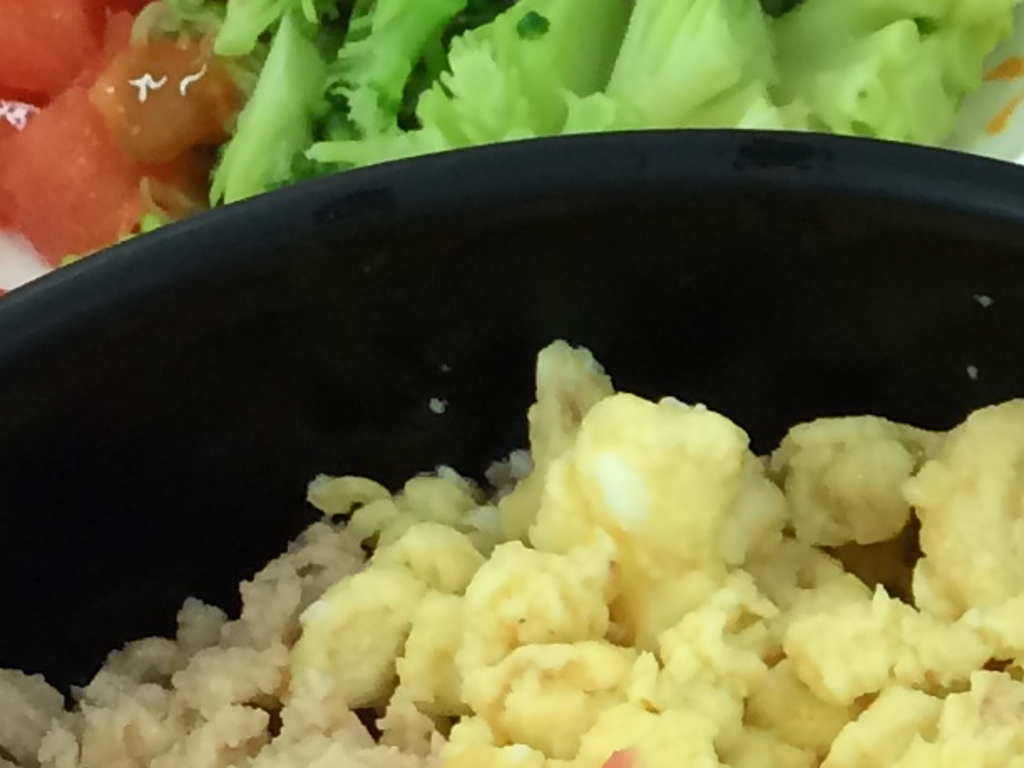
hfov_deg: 11.5
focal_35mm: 160
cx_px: 1797
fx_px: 4733
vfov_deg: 9.2
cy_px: 920
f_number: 2.2
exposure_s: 1/30
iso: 40
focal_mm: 4.12
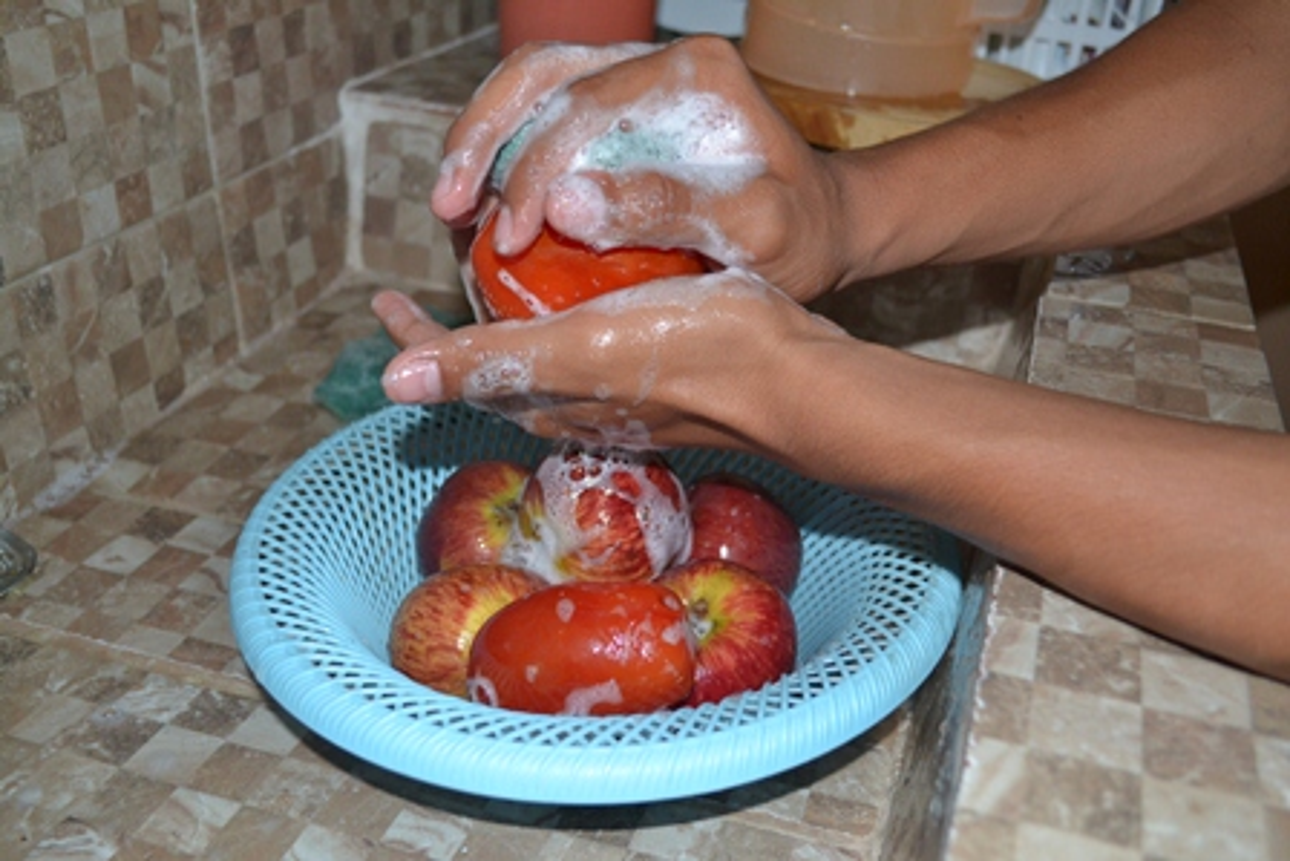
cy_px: 430
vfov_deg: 36.9
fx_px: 1290
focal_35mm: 36
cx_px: 645
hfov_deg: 53.1
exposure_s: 1/100
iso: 800
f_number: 4
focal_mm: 24
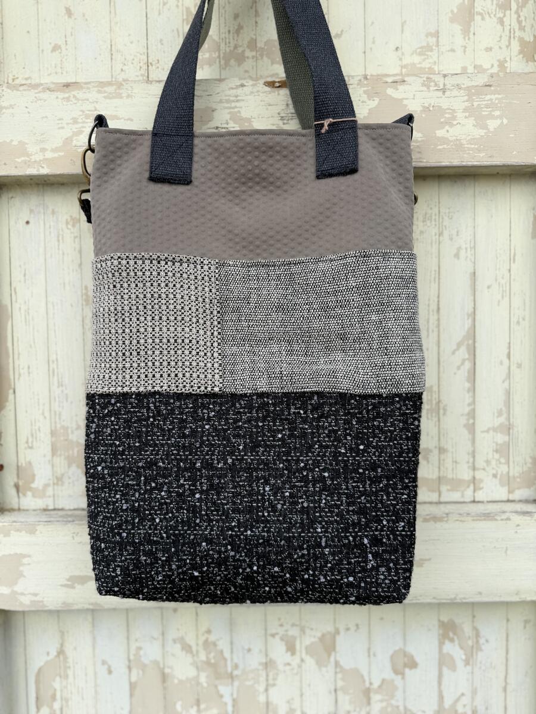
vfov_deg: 71.6
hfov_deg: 56.8
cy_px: 357
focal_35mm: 24
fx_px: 495
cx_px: 268
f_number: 1.78
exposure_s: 1/1211
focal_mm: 6.76
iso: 80
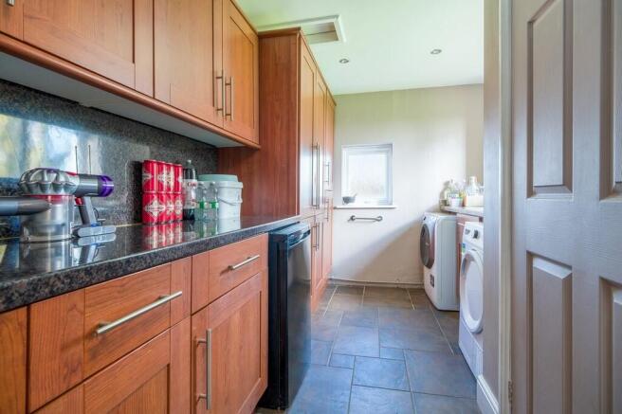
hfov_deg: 93.3
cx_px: 311
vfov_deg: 70.4
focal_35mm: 17
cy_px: 207
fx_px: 294
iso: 160
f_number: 7.1
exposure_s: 1/8
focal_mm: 11.2
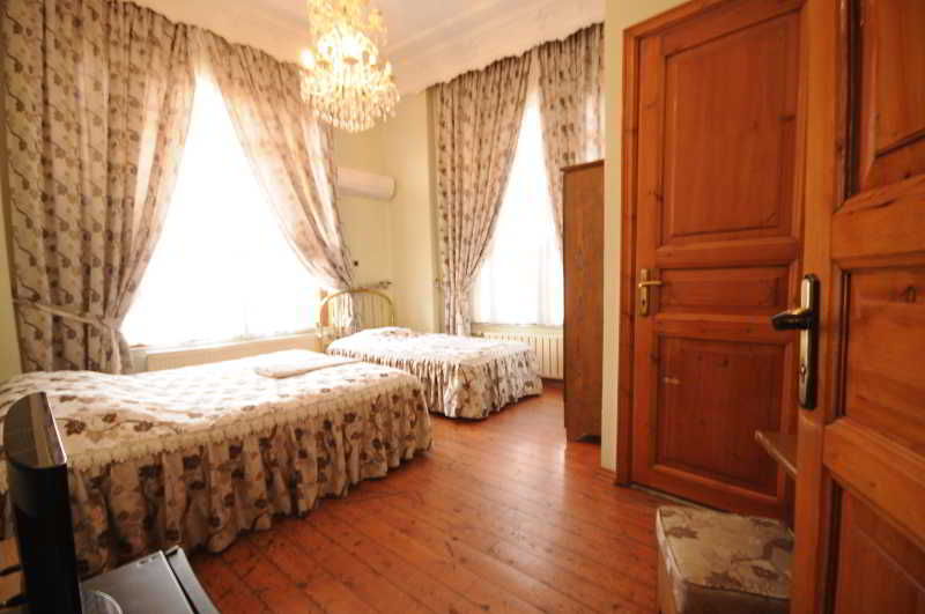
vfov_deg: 77.2
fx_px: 385
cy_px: 307
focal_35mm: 15
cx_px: 462
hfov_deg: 100.5
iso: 320
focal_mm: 10
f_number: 4
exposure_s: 1/2.5
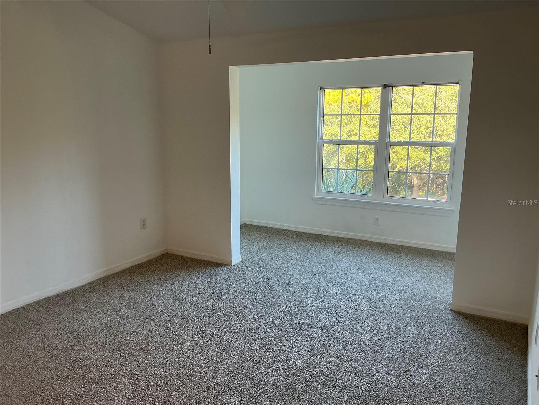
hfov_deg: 63.4
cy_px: 202
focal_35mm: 28
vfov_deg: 49.7
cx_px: 270
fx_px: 436
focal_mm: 3
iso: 64
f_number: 1.8
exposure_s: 1/60
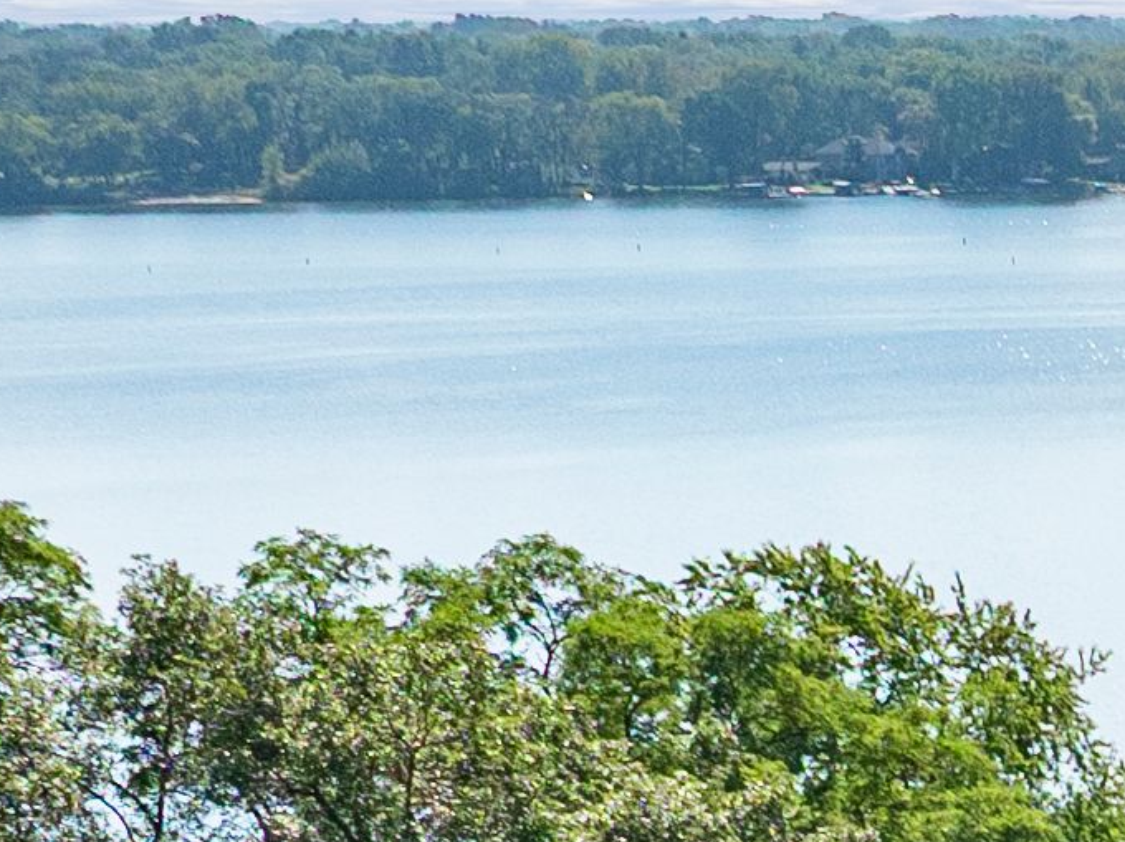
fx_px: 6041
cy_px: 2352
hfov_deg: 9.7
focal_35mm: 186
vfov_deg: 7.2
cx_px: 2510
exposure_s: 1/2000
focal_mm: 12.29
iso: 420
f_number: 2.8
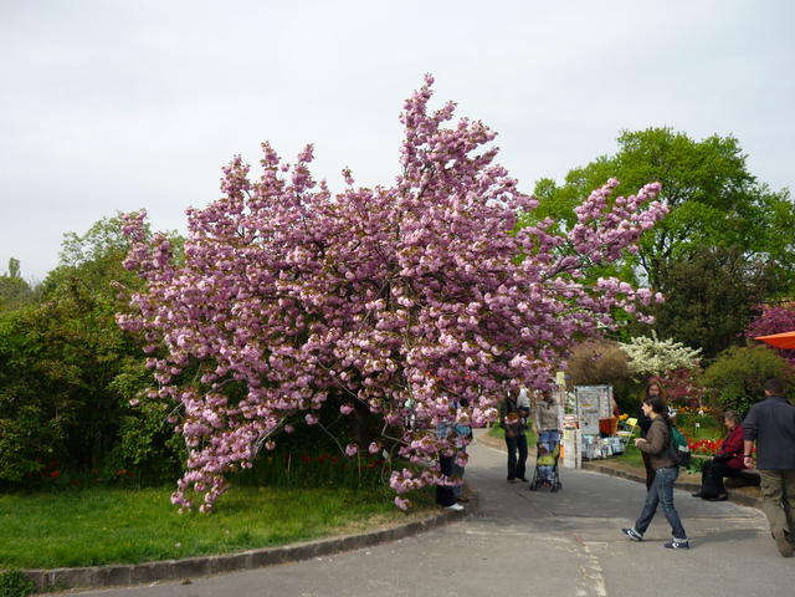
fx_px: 758
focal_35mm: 33
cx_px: 398
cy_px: 298
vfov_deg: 42.9
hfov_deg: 55.4
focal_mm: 5.5
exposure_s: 1/800
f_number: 2.8
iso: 80
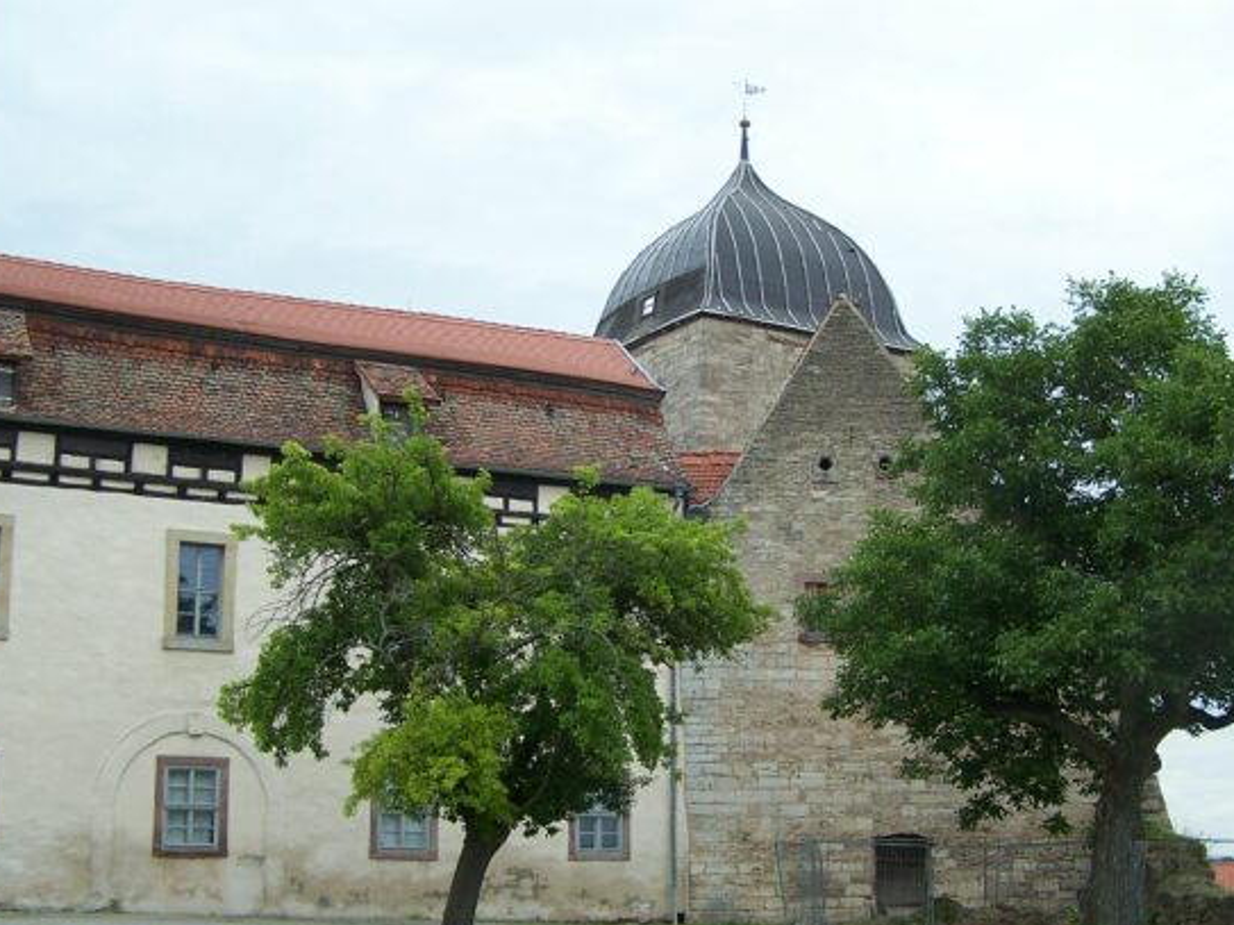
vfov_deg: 29.7
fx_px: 1746
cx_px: 654
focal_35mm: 49
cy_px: 483
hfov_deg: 38.9
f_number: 2.8
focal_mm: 6.3
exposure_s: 1/350
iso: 80
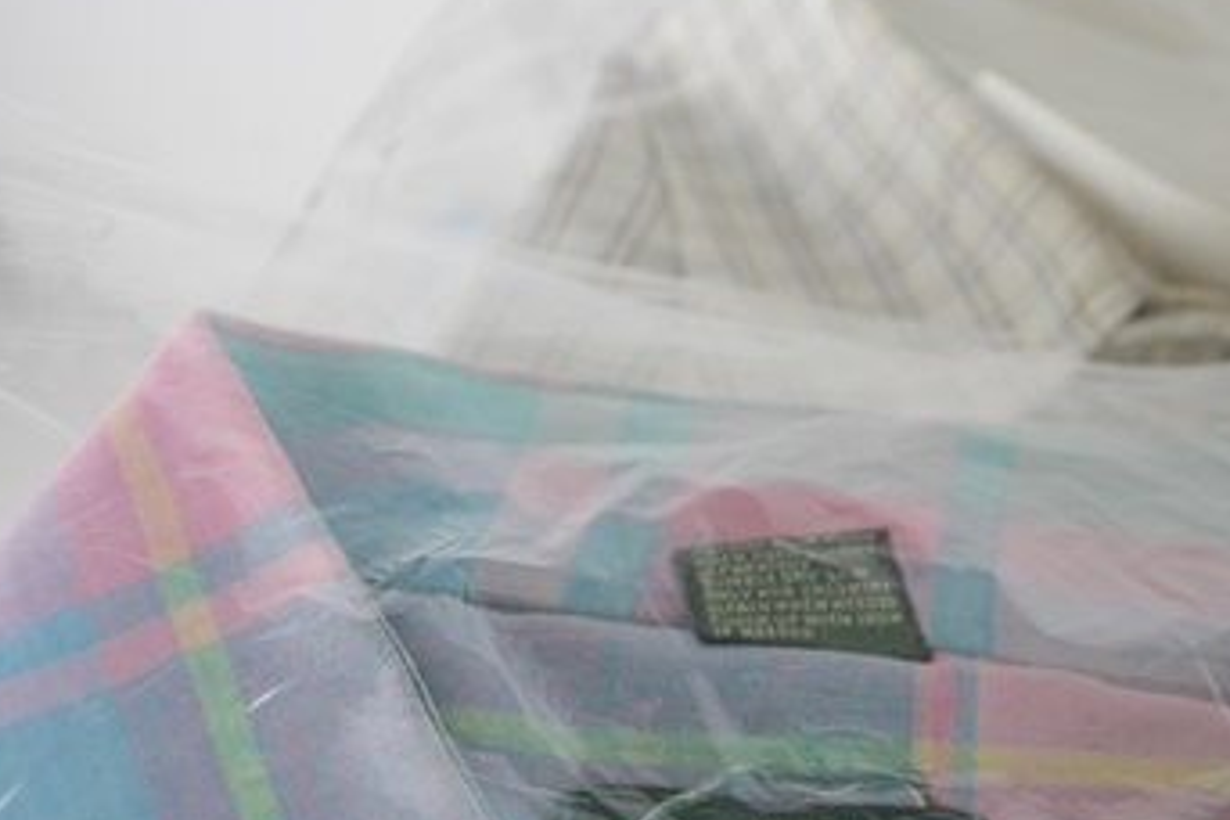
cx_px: 964
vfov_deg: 17.1
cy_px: 669
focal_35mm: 79
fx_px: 2699
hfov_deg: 25.3
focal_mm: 30
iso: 400
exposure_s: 1/100
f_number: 5
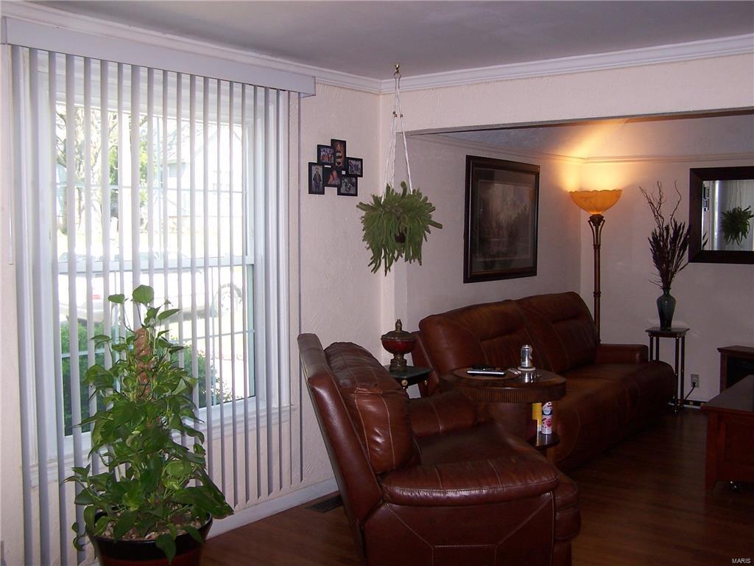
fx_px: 828
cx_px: 377
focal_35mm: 38
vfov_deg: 37.7
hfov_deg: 49.0
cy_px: 283
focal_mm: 6.3
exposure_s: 1/60
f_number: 2.8
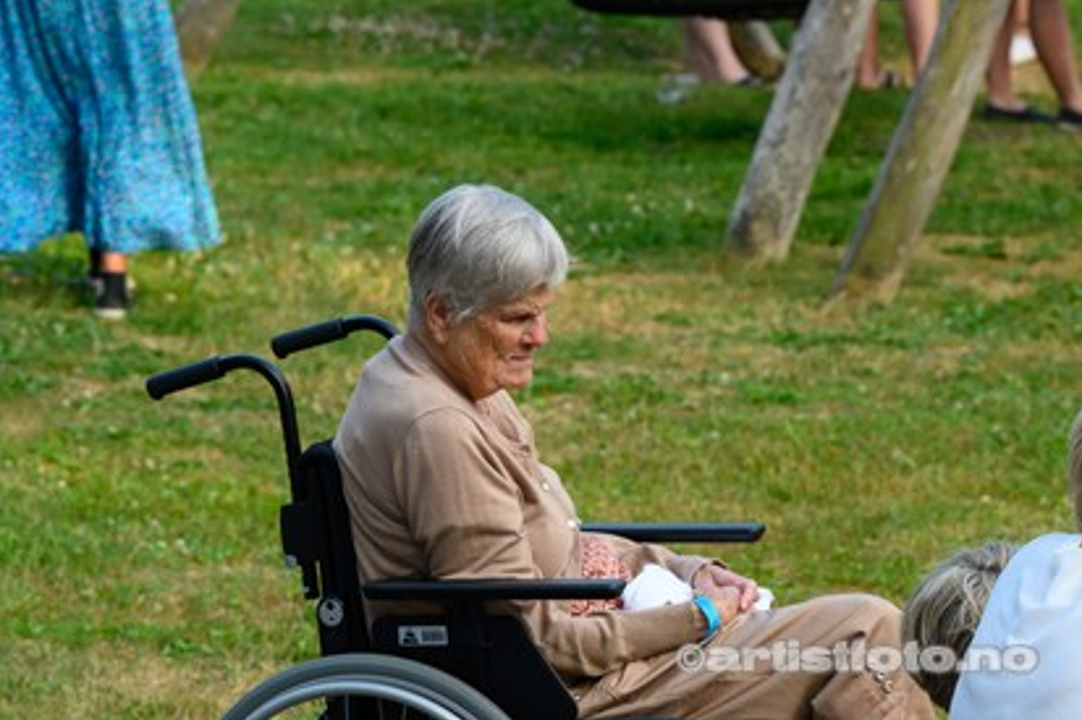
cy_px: 534
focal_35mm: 218
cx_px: 789
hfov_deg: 9.4
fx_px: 6549
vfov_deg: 6.3
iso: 500
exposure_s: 1/200
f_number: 7.1
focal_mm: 125
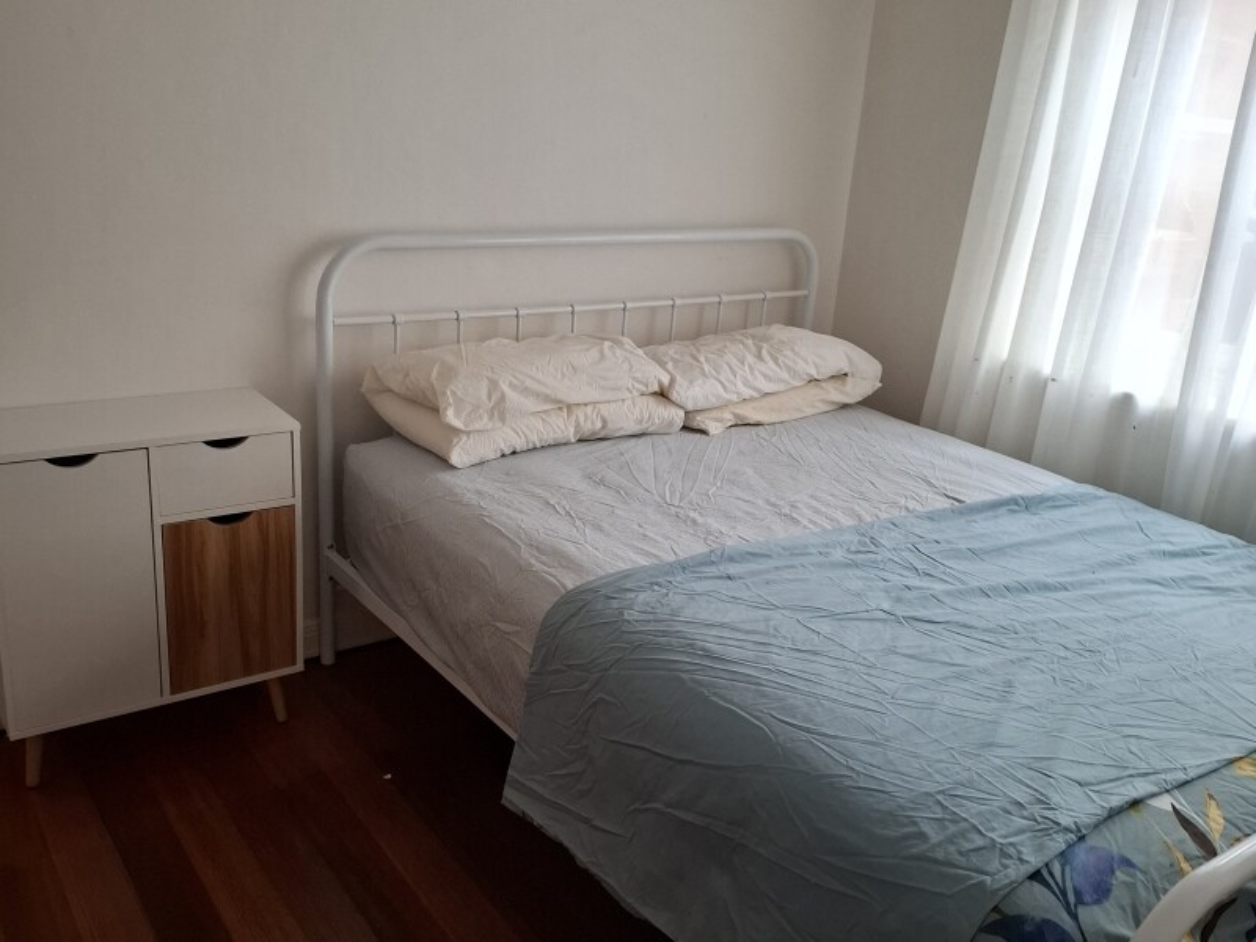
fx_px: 835
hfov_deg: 73.9
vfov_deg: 58.9
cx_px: 628
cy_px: 471
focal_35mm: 23
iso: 250
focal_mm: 5.54
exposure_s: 1/33
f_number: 1.8
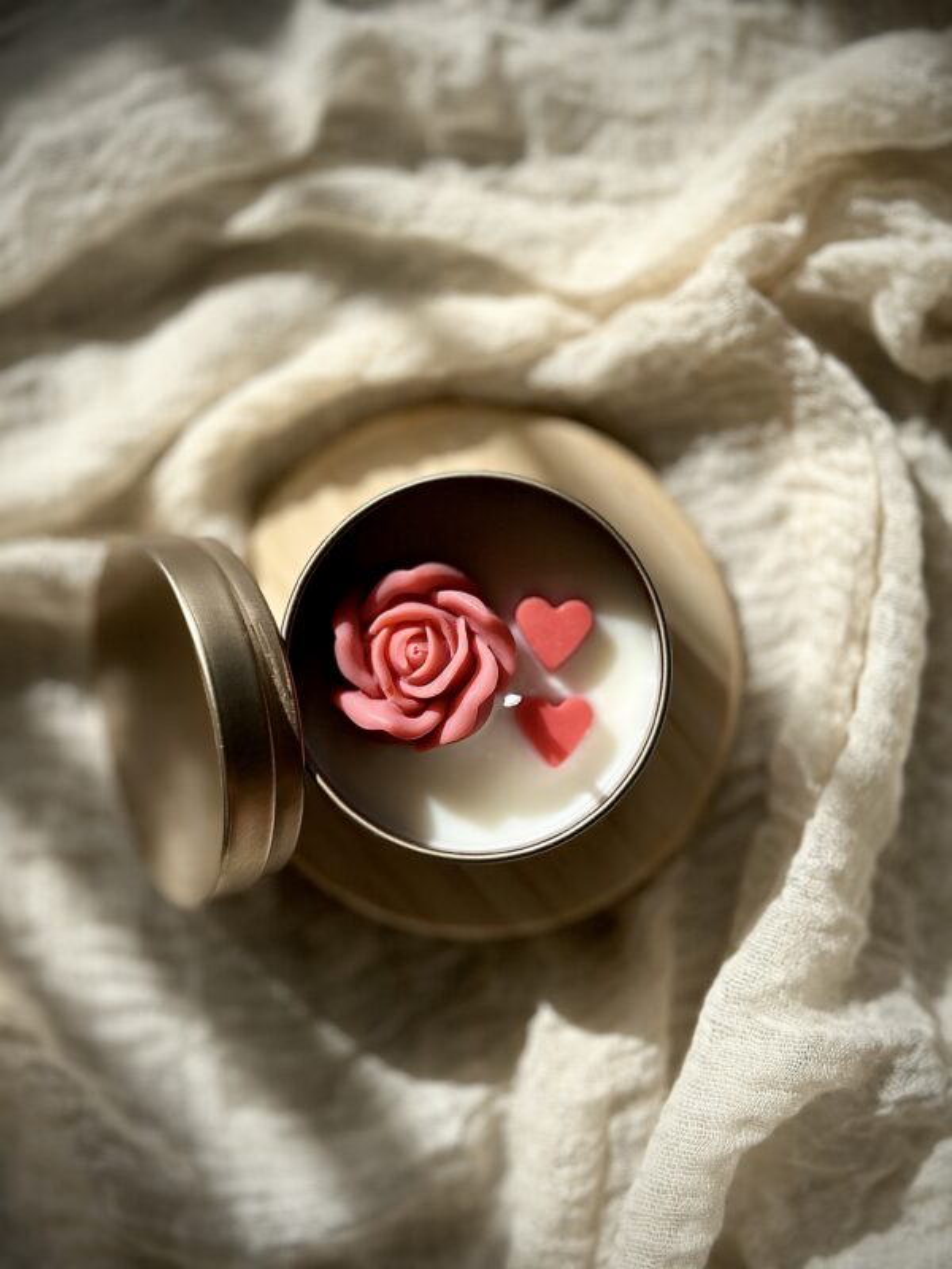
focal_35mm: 48
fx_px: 1760
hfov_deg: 30.3
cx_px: 476
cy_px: 634
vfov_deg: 39.7
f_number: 1.78
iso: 100
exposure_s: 1/5263
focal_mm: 6.86
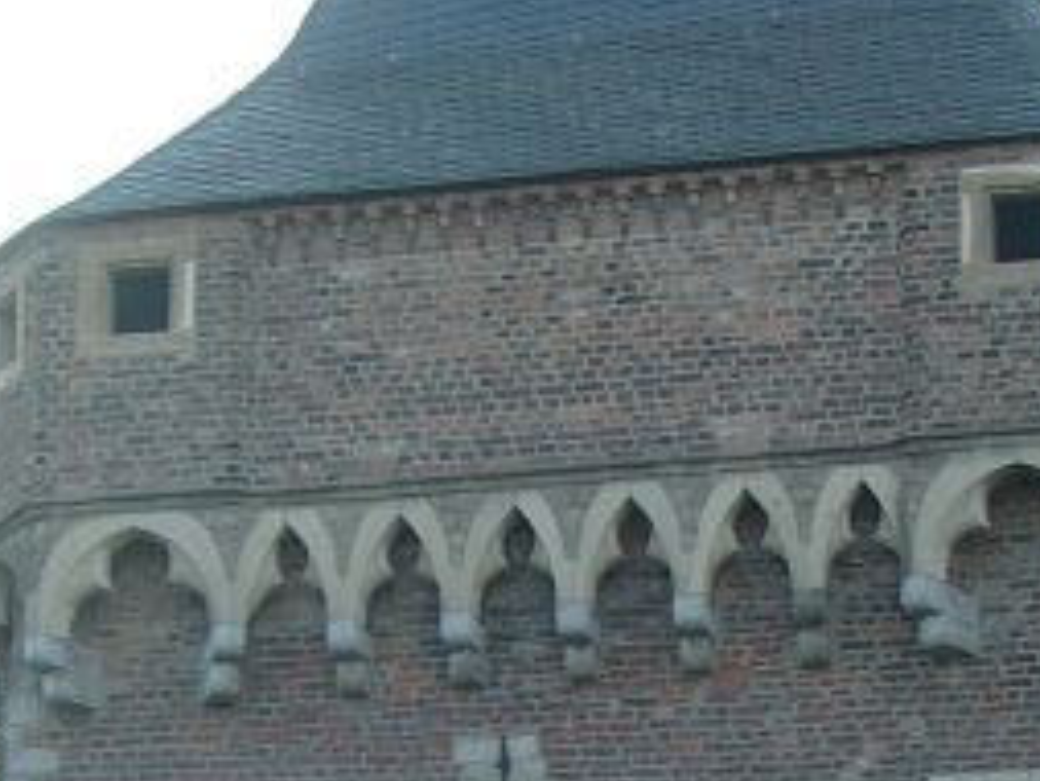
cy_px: 1015
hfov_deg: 11.0
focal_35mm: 180
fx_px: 5410
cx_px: 617
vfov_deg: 8.1
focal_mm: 11.76
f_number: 4
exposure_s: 1/131
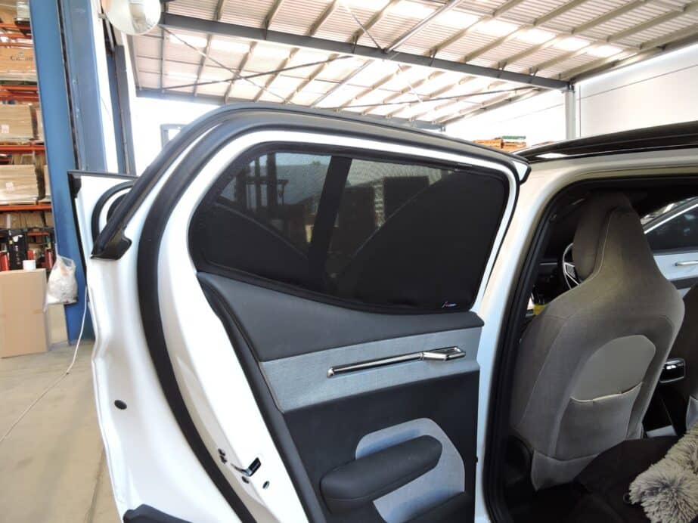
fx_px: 484
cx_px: 349
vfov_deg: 56.8
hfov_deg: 71.6
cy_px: 262
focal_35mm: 24
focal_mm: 4.3
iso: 140
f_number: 3.3
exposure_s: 1/30
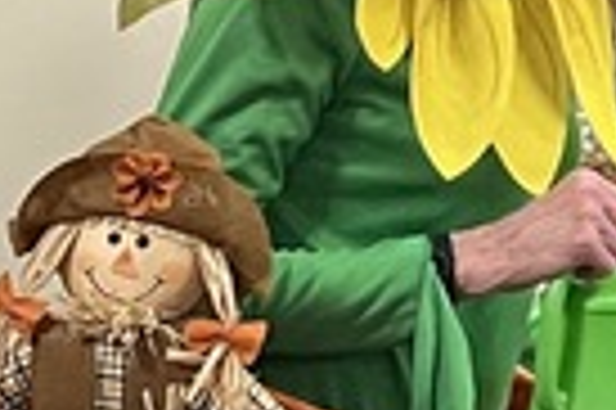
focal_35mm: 202
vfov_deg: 6.7
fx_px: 3452
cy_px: 671
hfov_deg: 9.8
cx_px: -396
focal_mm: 5.7
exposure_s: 1/48
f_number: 1.5
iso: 500
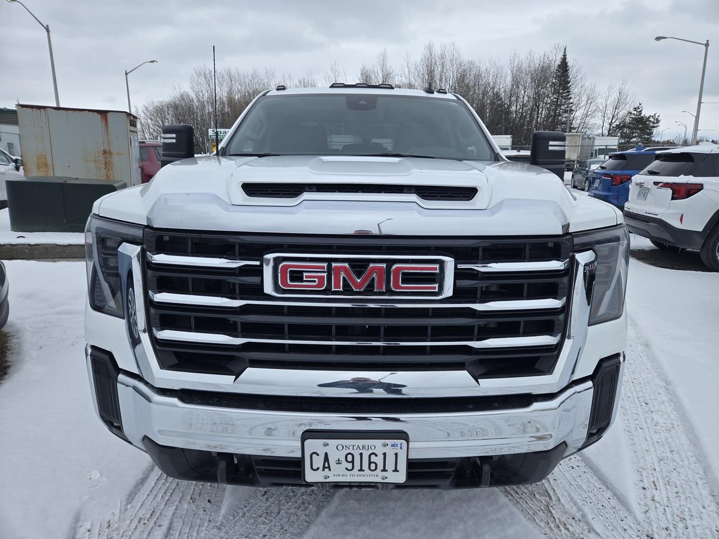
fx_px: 478
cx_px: 360
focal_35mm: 23
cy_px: 270
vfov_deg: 58.9
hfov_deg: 73.9
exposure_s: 1/2365
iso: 25
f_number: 1.8
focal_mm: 5.4
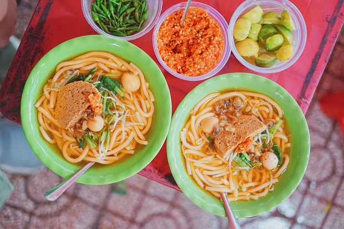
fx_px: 478
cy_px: 114
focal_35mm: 50
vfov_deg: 27.0
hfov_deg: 39.6
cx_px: 172
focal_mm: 50
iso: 1250
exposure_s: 1/125
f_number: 1.8
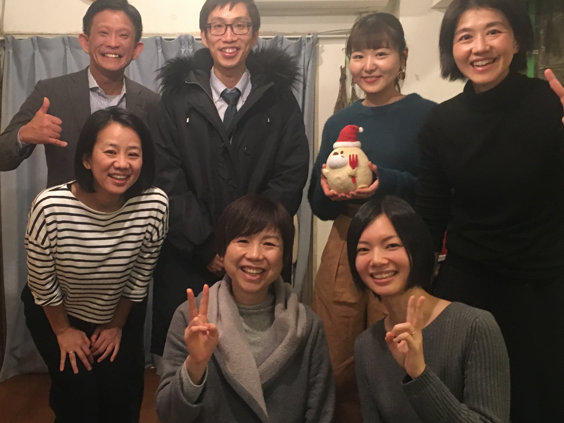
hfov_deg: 43.7
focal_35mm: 43
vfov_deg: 33.6
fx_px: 701
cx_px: 230
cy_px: 213
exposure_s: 1/15
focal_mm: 4.15
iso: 200
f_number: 2.2
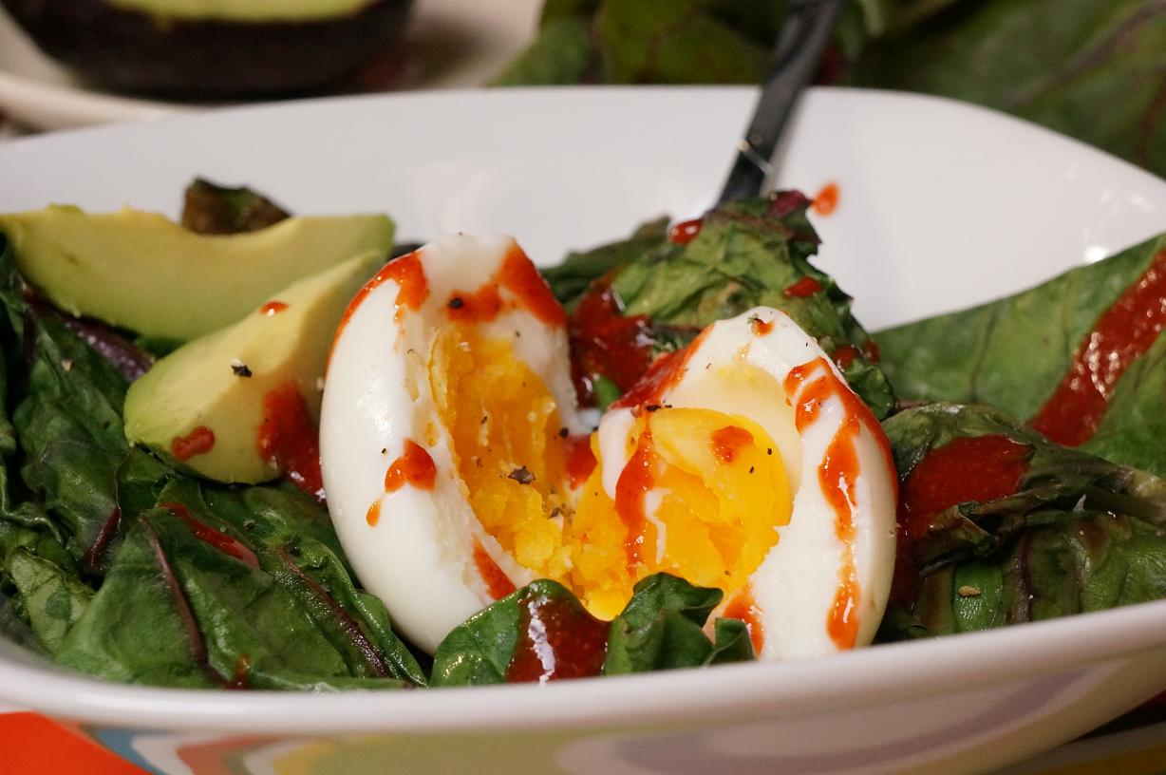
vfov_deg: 19.3
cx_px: 583
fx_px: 2281
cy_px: 388
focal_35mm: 70
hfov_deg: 28.7
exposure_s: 1/80
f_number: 10
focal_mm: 47
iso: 3200
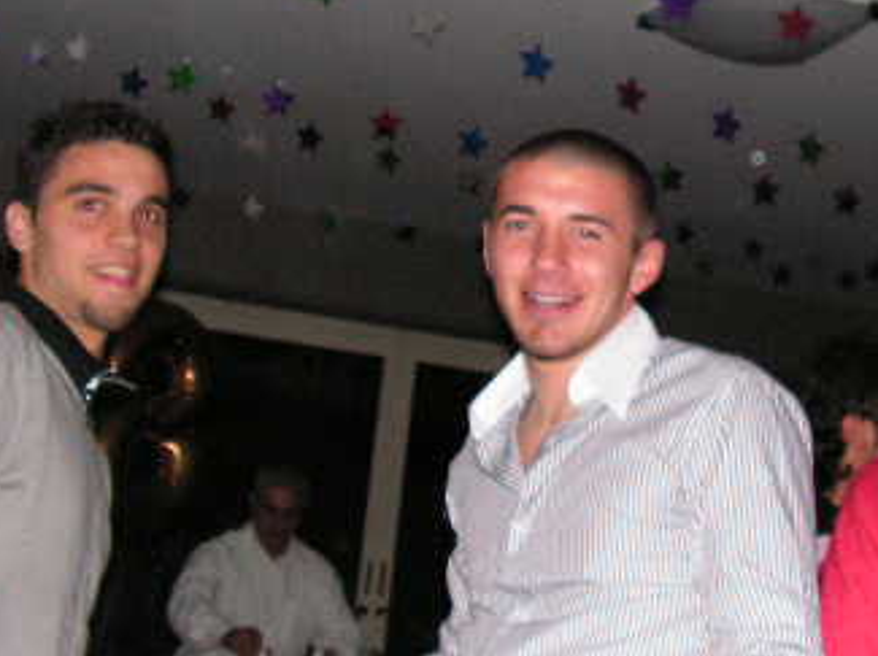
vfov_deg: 20.7
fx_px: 1799
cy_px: 270
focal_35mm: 71
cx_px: 670
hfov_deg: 27.0
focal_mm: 6
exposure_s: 1/40
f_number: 3.2
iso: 200
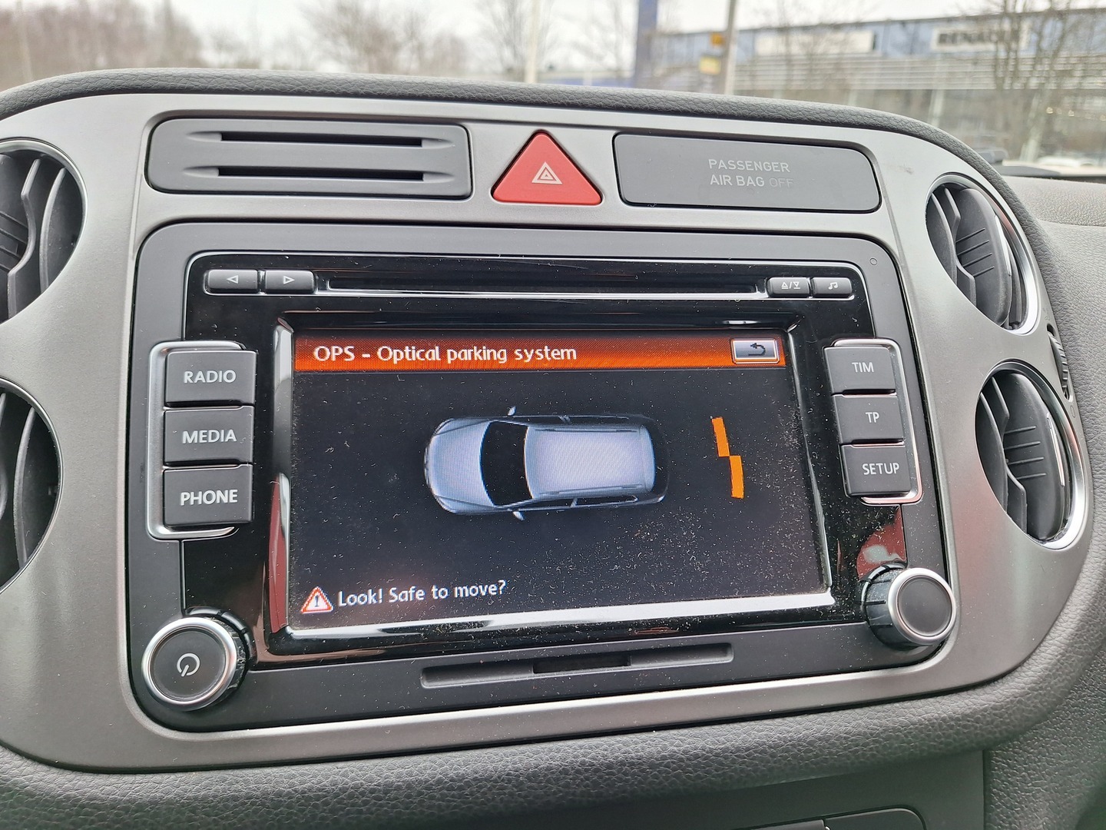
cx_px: 553
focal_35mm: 23
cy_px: 415
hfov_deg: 73.9
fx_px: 735
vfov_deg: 58.9
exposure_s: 1/100
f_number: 1.8
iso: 40
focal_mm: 5.54
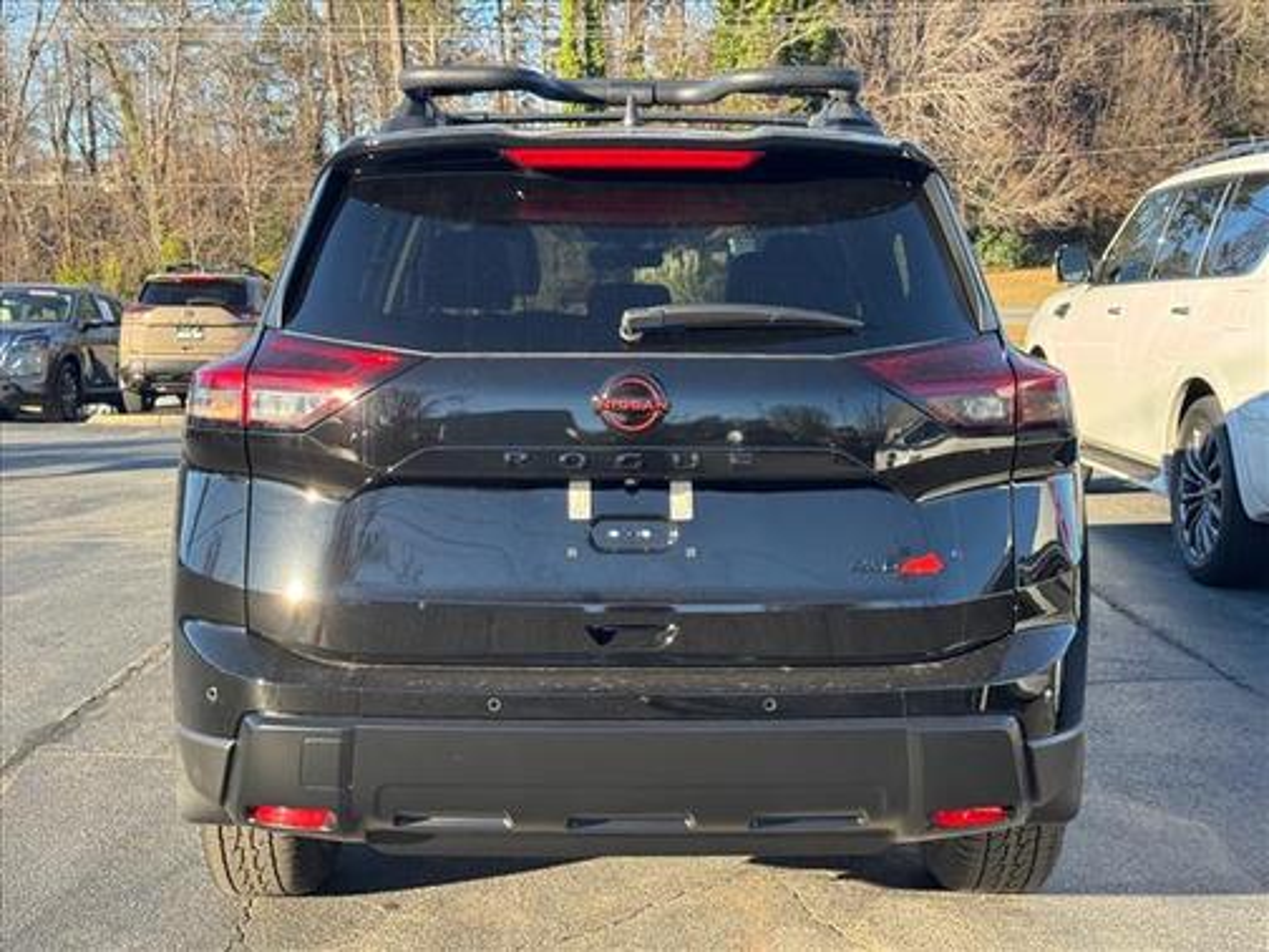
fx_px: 1760
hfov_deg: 39.7
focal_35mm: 48
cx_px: 634
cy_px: 476
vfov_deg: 30.3
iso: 64
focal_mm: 6.76
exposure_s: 1/527
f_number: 1.78
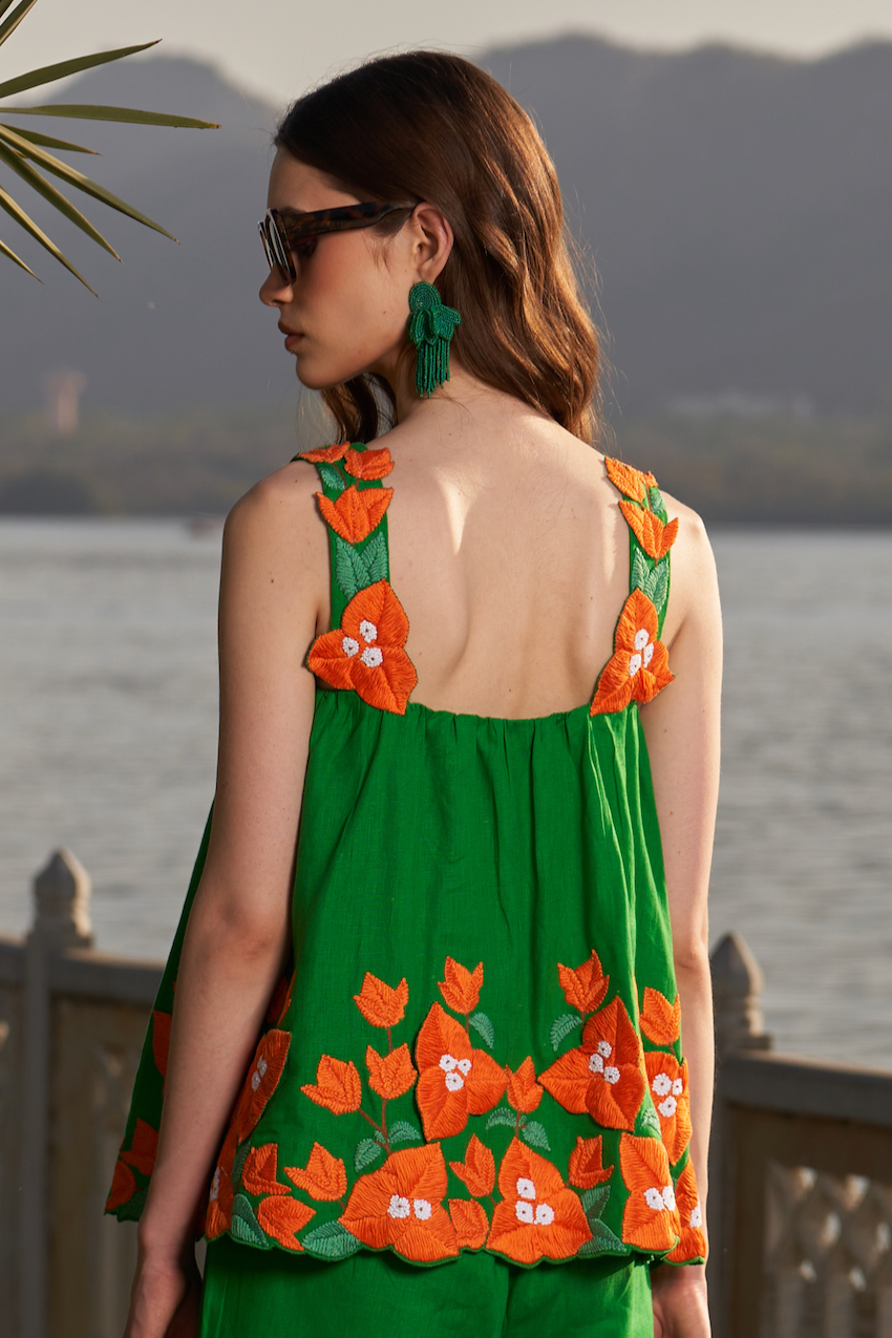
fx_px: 2899
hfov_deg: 17.5
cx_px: 446
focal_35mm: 78
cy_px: 669
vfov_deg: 26.0
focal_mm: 52
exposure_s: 1/1600
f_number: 3.2
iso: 50
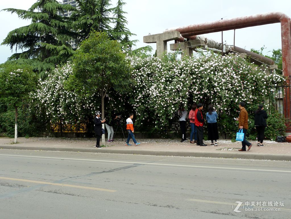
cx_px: 146
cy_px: 110
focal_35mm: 44
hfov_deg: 42.9
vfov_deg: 32.9
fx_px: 370
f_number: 3.7
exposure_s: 1/80
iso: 80
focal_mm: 7.3
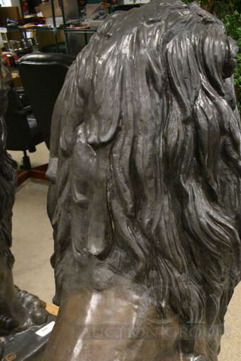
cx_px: 153
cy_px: 303
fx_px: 482
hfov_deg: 28.0
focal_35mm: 48
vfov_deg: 39.1
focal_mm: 18
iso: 4000
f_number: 3.5
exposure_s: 1/125
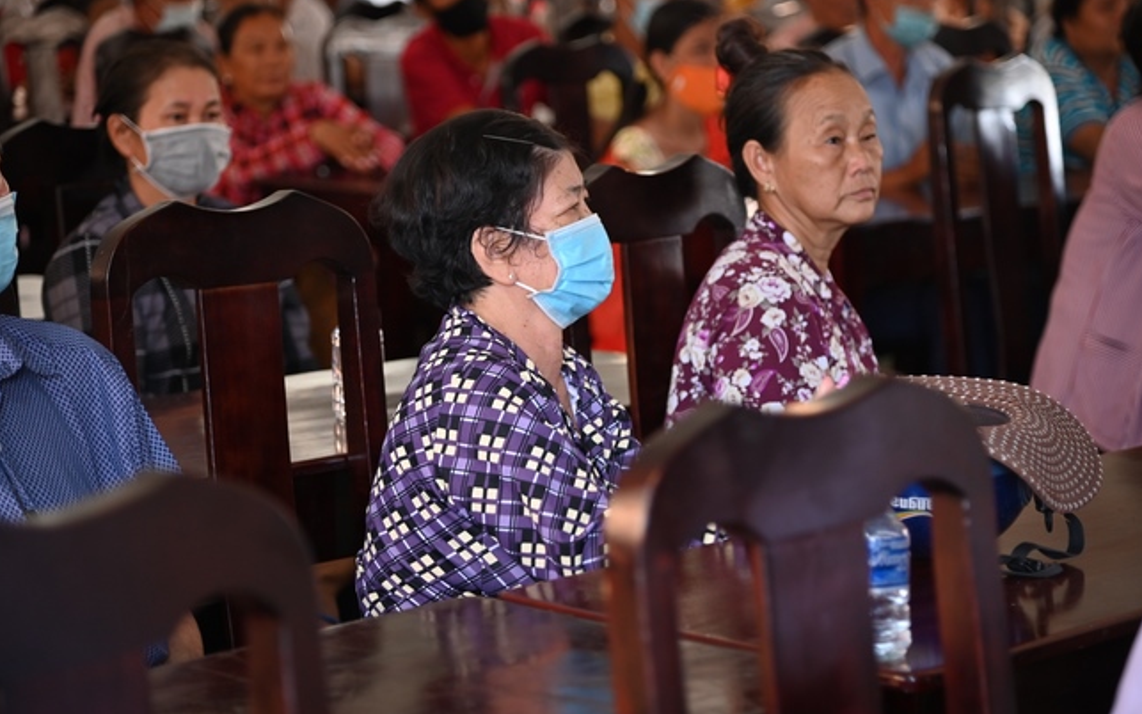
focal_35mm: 103
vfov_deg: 12.7
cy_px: 332
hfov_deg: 20.2
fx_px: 3206
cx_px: 575
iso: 800
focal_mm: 100
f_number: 4
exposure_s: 1/125
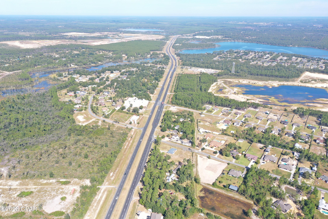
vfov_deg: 46.4
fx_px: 255
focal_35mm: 28
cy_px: 110
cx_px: 164
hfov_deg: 65.5
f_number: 5
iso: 100
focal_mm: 10.26
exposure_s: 1/240
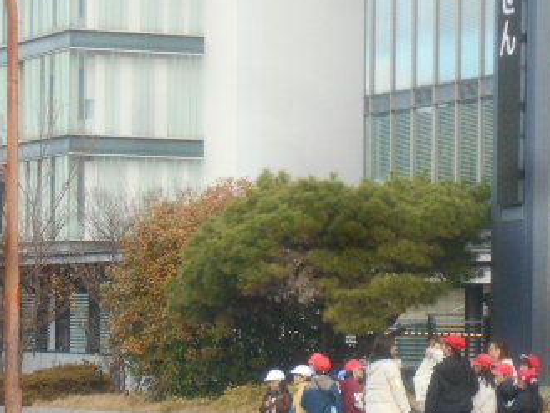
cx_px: 413
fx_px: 4021
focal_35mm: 253
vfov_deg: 5.9
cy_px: 257
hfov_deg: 7.8
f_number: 6.5
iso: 320
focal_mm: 23
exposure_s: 1/250
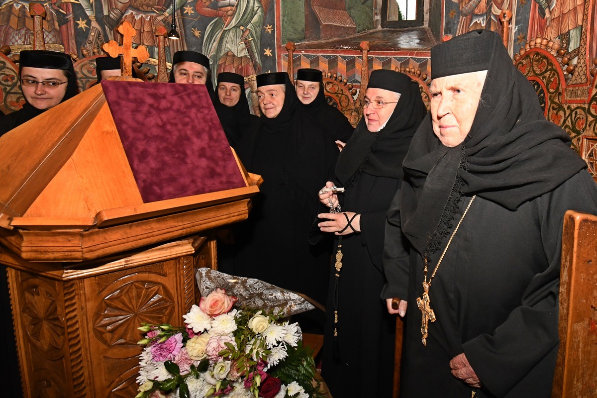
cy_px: 199
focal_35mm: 15
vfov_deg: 77.3
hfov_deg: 100.4
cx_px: 298
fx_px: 249
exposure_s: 1/125
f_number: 7.1
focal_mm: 10
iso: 2000
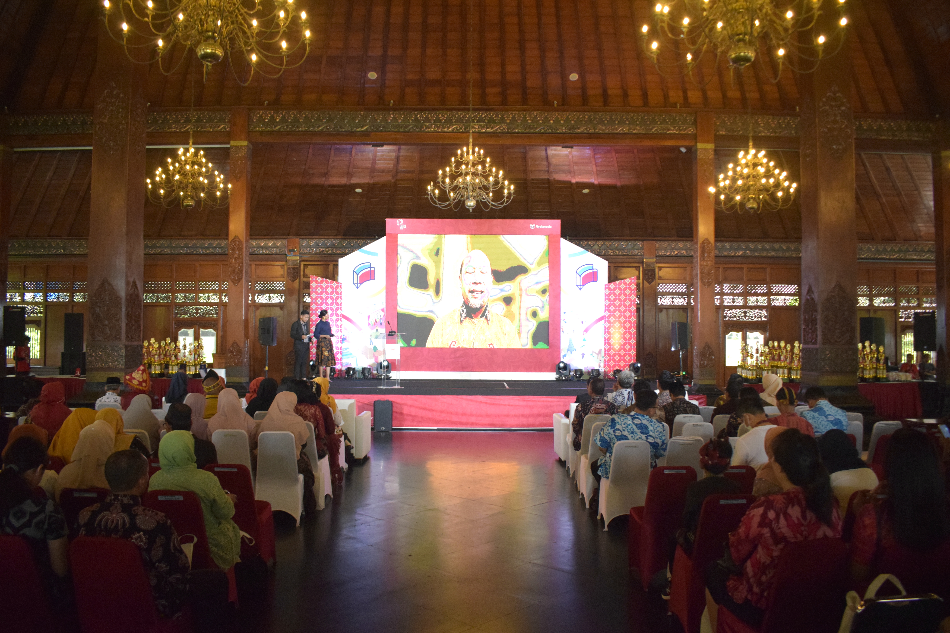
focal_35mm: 27
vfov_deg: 47.9
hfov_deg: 67.4
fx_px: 712
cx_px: 475
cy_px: 316
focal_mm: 18
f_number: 3.5
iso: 3200
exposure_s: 1/500
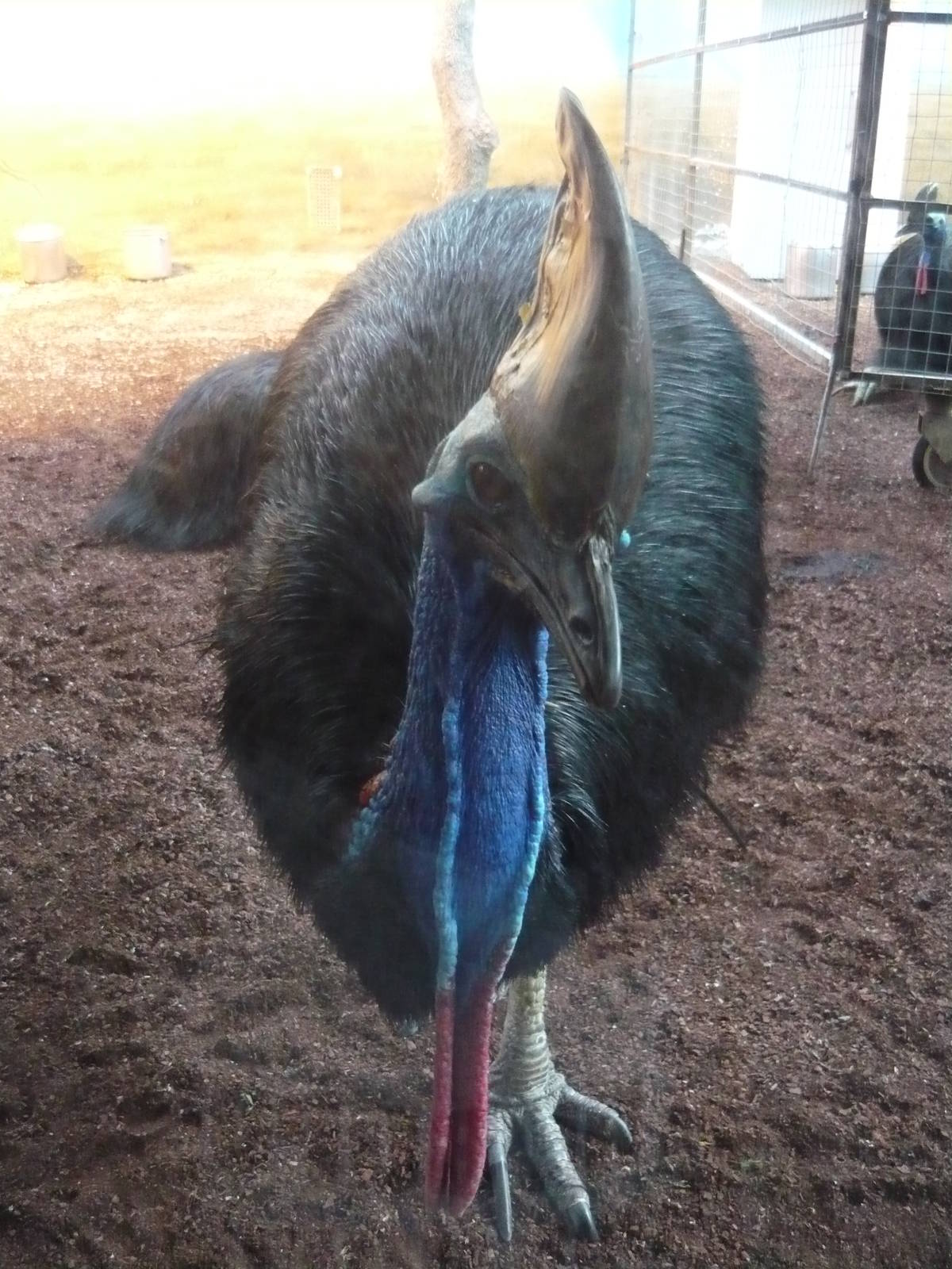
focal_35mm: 33
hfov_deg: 42.9
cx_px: 476
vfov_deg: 55.4
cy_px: 634
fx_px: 1210
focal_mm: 5.5
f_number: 2.8
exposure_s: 1/20
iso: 800
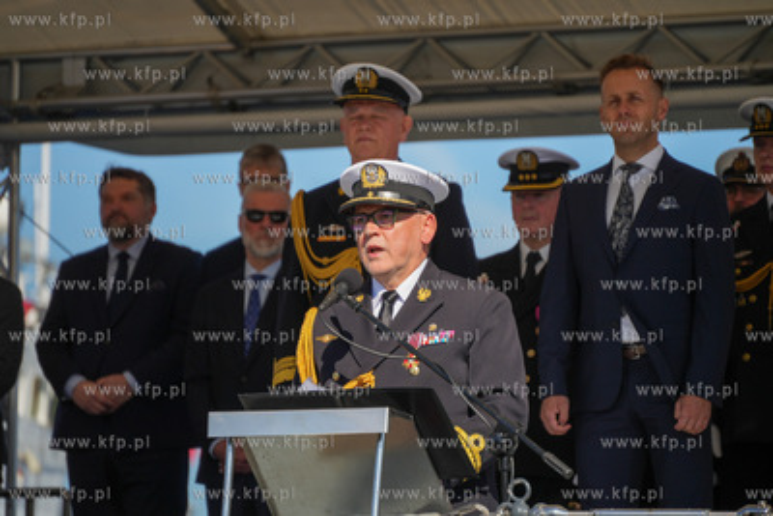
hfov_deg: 7.4
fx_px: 5950
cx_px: 386
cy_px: 258
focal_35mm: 277
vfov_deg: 5.0
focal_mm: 277
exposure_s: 1/800
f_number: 6.3
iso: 160
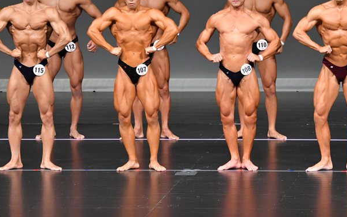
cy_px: 71
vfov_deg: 3.7
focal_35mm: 353
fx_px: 3337
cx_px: 196
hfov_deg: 6.0
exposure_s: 1/400
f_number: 5.6
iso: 5000
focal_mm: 180
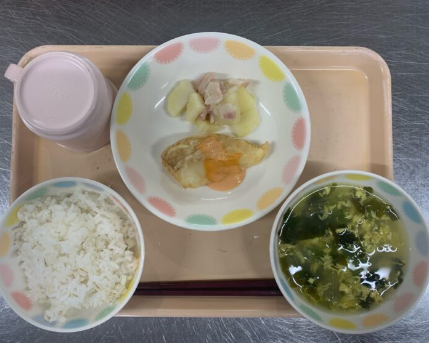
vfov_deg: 51.5
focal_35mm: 28
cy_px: 171
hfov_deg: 62.2
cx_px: 203
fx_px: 356
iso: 50
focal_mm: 4.25
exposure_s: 1/60
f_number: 1.8
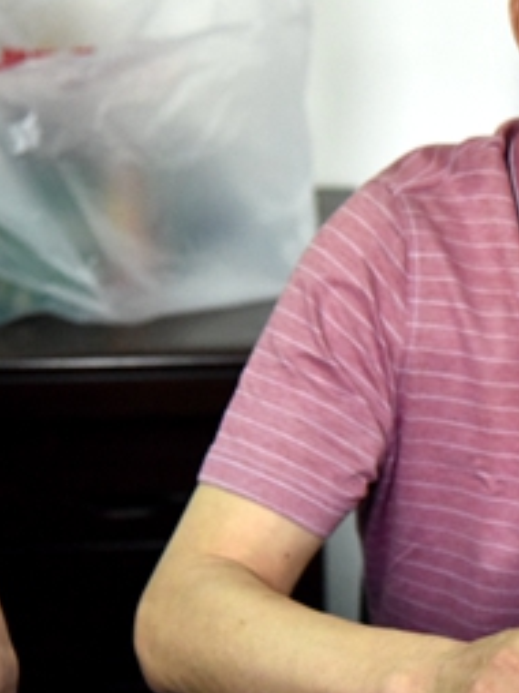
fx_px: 3004
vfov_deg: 13.2
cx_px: 724
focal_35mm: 150
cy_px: 286
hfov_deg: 9.6
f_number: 4.5
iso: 6400
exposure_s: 1/320
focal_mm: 66
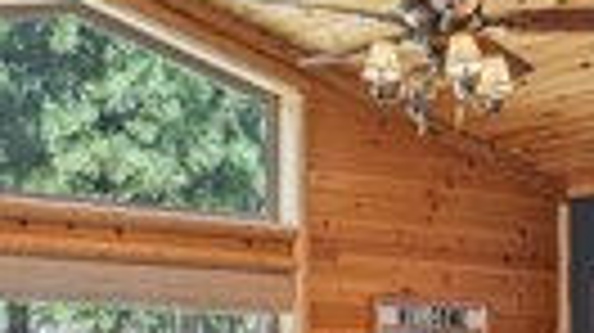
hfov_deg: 26.0
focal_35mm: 81
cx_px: 428
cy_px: 387
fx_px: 1275
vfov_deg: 14.5
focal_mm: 16
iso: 400
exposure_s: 1/6
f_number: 8
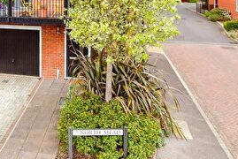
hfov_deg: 45.3
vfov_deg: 28.6
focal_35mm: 39
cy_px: -44
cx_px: 27
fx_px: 258
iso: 400
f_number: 8
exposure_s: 1/320
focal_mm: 10
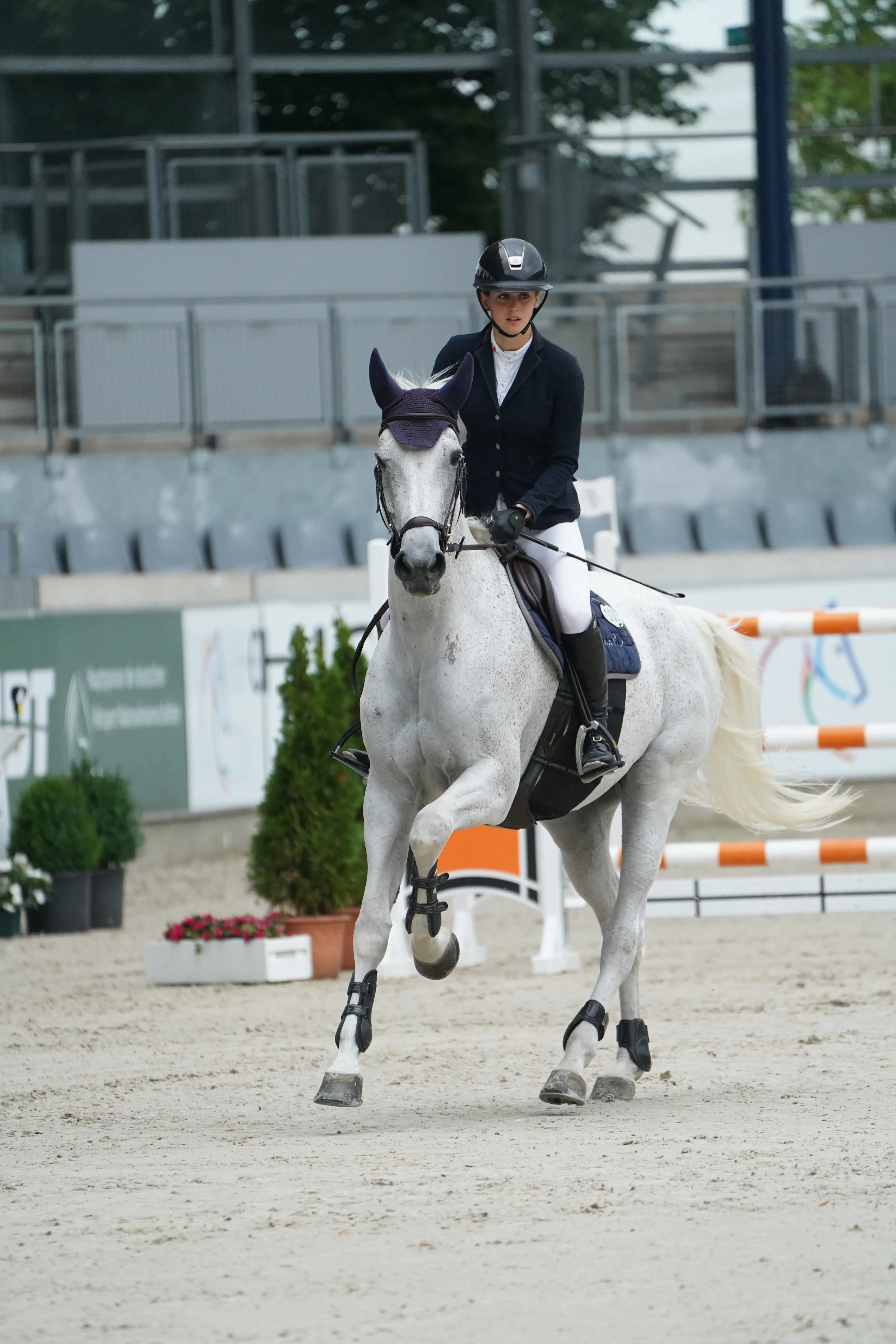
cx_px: 448
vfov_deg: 5.2
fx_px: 14933
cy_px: 672
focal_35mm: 400
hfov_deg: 3.4
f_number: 5.6
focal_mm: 400
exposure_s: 1/1250
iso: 2500
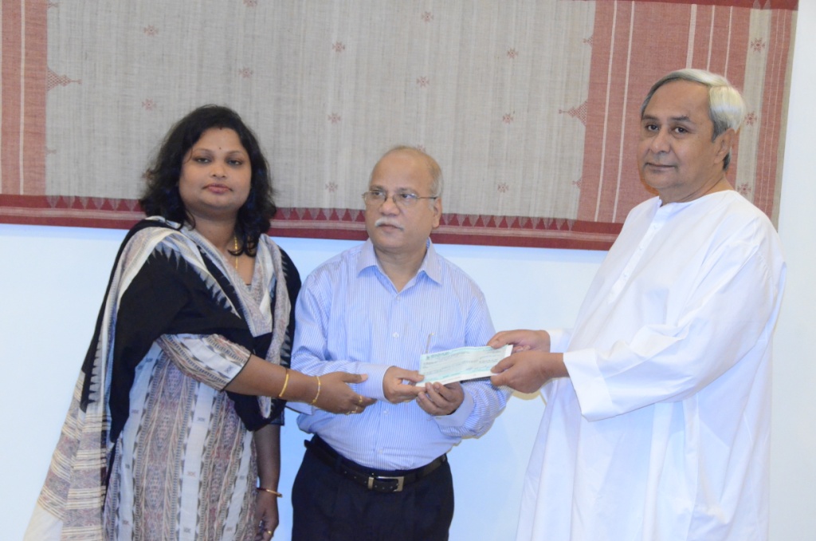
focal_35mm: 66
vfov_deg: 20.5
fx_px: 1493
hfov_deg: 30.6
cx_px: 408
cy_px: 270
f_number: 7.1
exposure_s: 1/60
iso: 6400
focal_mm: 44
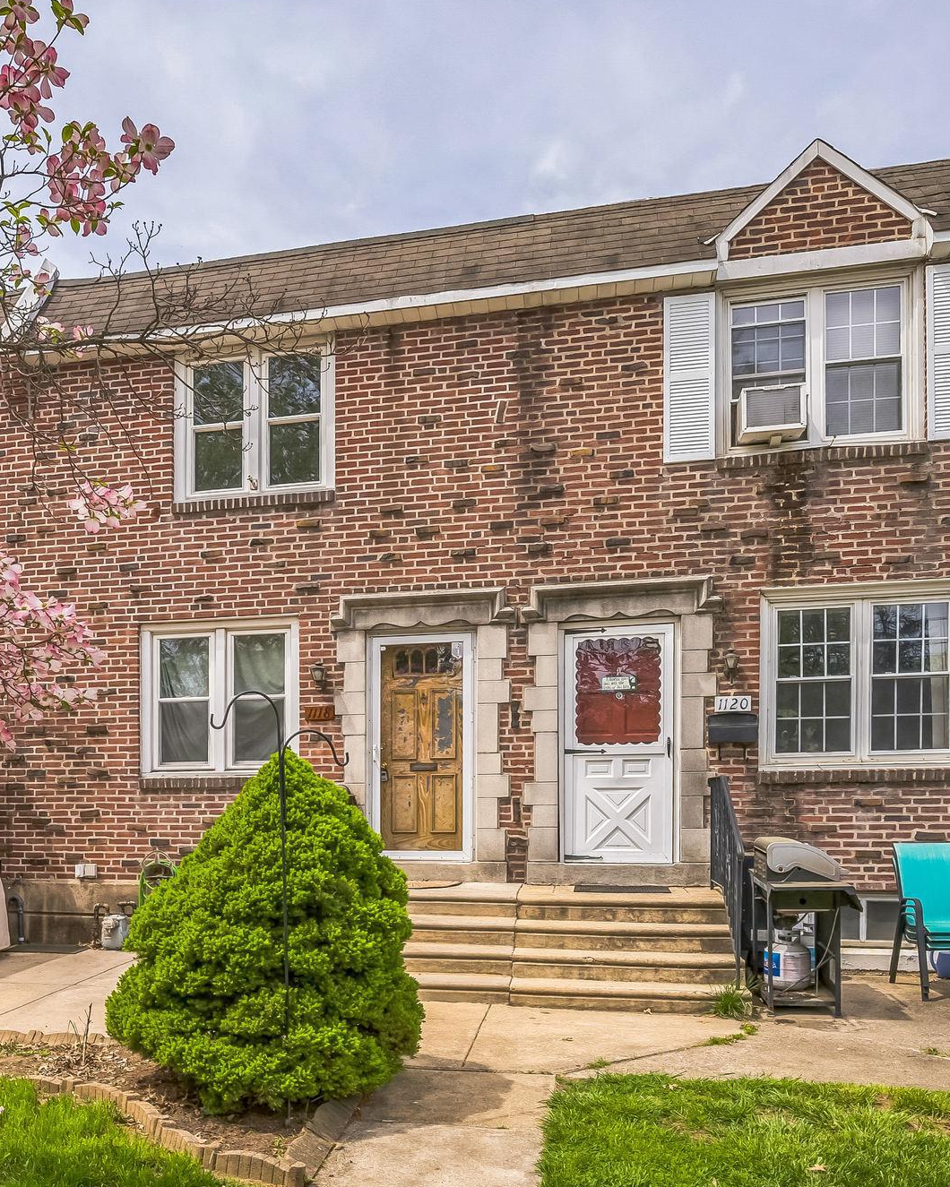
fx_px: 1019
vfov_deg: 60.4
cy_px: 599
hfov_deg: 49.2
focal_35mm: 29
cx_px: 324
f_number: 13
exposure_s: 1/60
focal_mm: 20
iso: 80
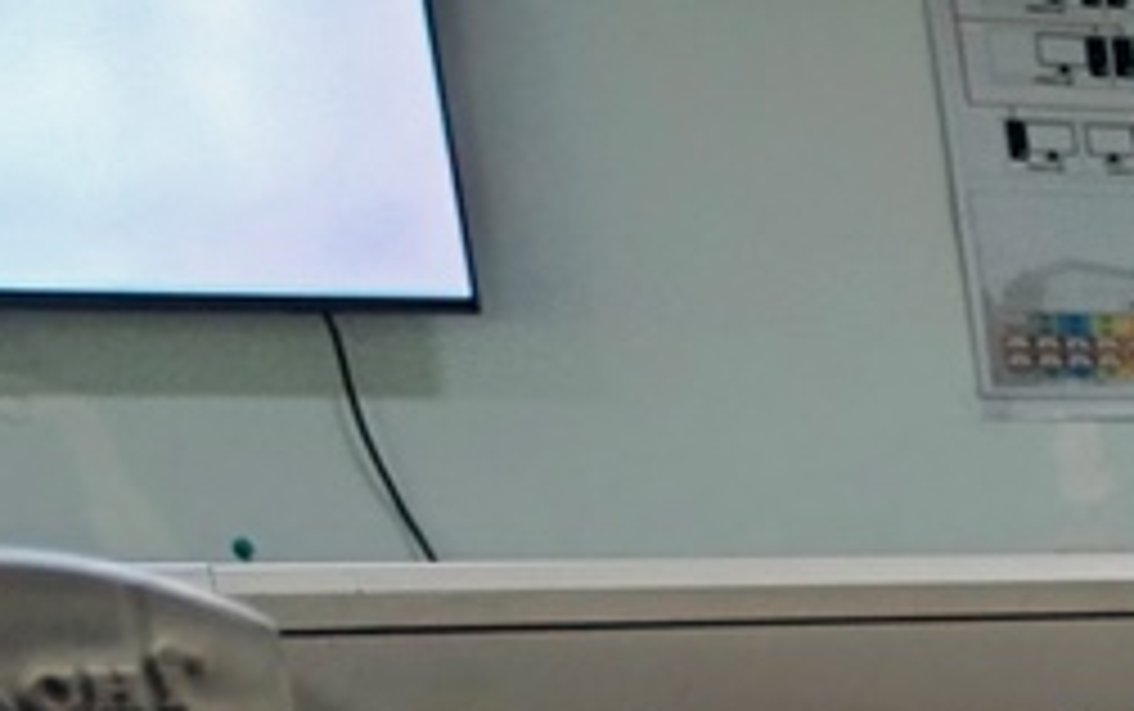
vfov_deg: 11.4
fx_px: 3062
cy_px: 1602
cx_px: 2205
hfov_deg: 16.5
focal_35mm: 99
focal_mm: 5.56
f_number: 1.8
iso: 350
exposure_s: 1/50
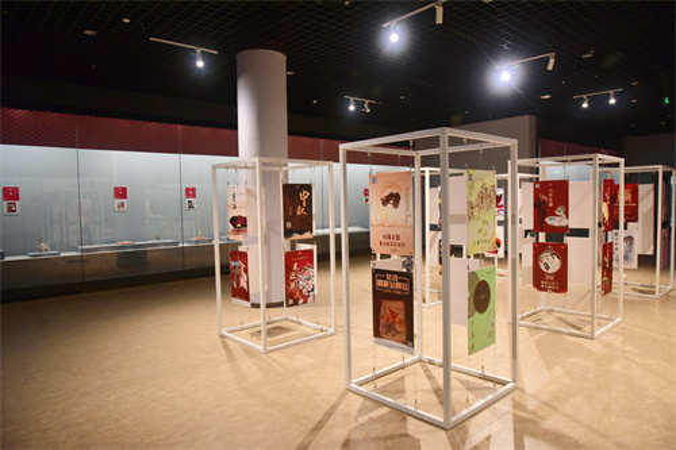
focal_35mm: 24
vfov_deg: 53.1
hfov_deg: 73.8
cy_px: 225
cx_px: 338
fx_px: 450
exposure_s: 1/40
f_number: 7.1
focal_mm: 24
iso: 3200
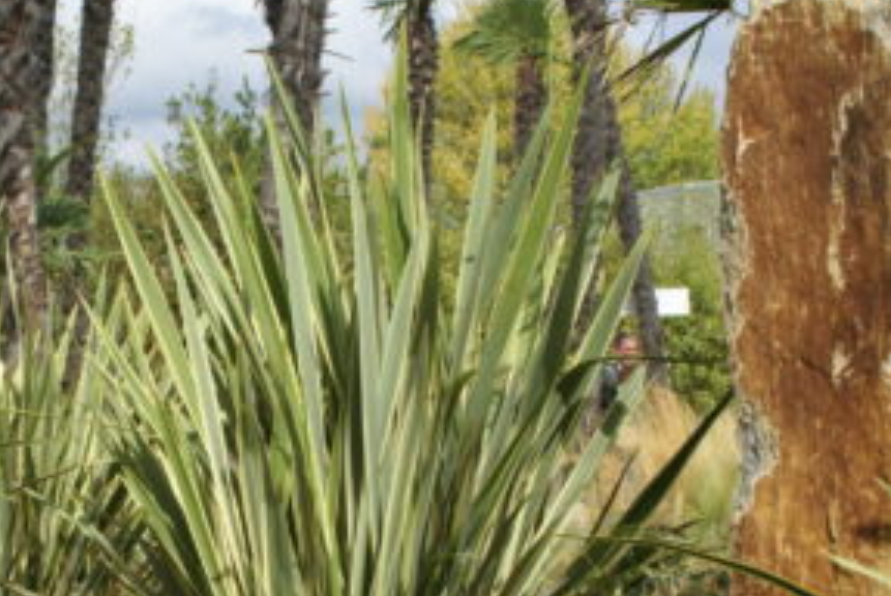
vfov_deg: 17.8
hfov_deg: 26.5
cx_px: 295
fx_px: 1883
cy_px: 495
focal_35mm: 76
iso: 100
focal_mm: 28
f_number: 11
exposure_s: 1/160
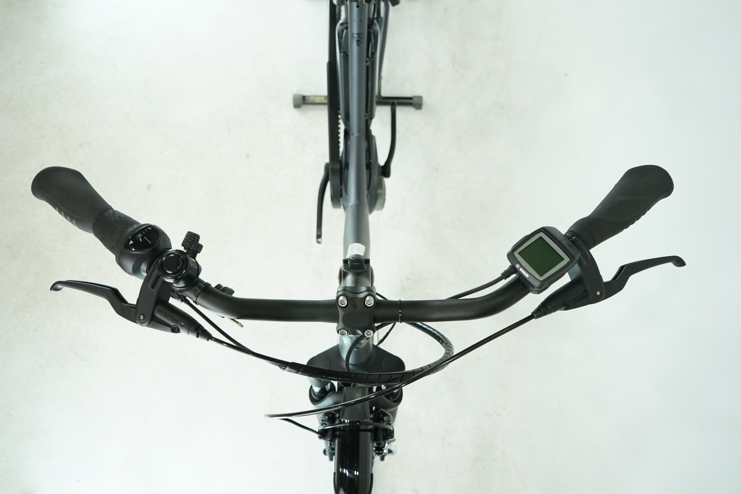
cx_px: 370
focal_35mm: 28
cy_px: 247
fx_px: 576
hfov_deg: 65.5
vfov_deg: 46.4
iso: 1600
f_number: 5.6
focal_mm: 28
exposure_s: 1/200
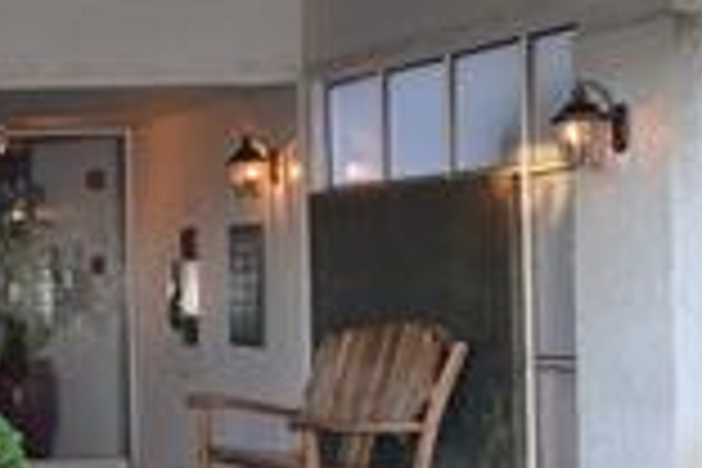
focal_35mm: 111
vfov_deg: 12.3
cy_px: 292
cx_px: -135
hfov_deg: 17.6
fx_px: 2164
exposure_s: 1/80
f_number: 4
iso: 400
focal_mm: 18
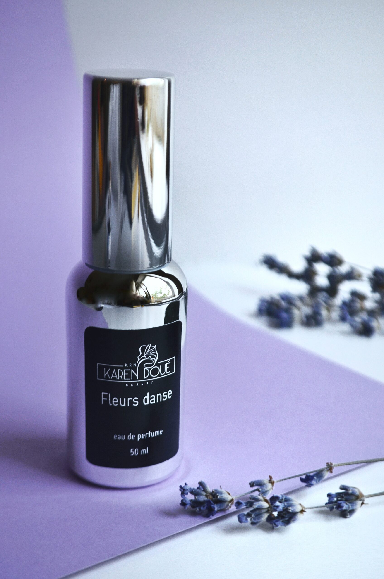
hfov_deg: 20.1
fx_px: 1085
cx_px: 192
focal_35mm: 68
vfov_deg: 29.9
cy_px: 290
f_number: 5.6
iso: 560
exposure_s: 1/60
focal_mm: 45
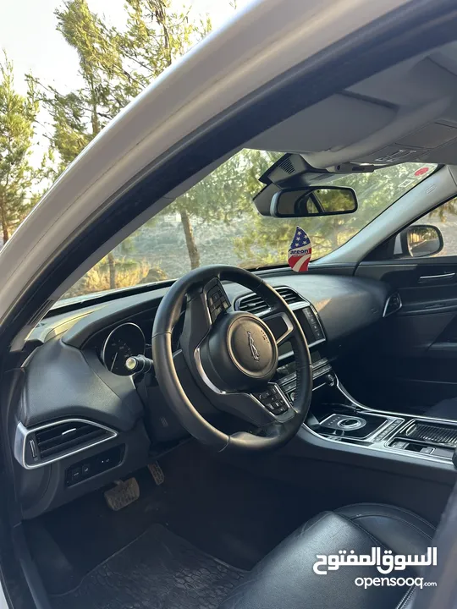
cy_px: 304
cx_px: 228
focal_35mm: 24
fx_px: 422
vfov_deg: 71.6
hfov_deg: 56.8
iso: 80
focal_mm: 6.86
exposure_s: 1/121
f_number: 1.78
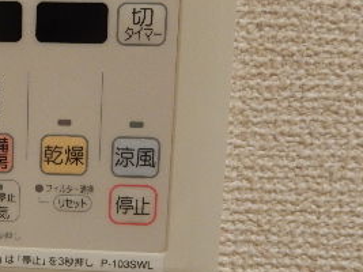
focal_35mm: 60
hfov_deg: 30.4
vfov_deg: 24.4
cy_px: 139
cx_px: 16
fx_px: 629
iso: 280
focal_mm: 4.5
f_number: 3.7
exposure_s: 1/30
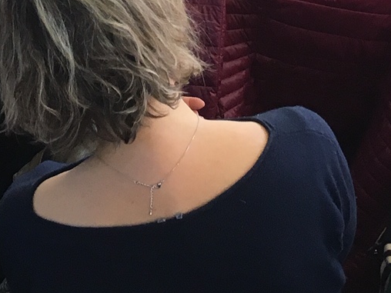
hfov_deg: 16.8
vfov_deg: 11.8
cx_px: 19
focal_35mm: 115
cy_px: -255
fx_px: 1299
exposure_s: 1/33
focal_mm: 4.15
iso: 40
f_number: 2.2
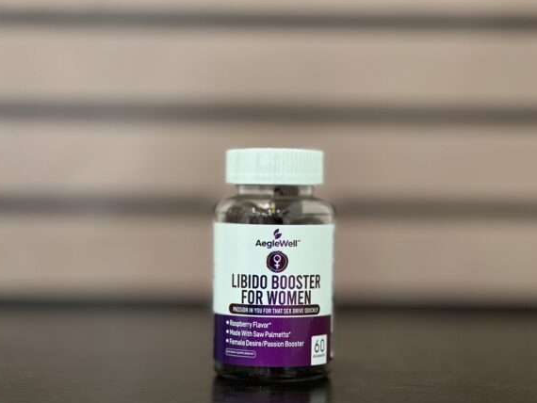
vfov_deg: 18.2
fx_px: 1257
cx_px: 271
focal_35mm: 81
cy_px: 199
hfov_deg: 24.1
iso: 400
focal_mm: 9
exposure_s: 1/25
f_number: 2.8
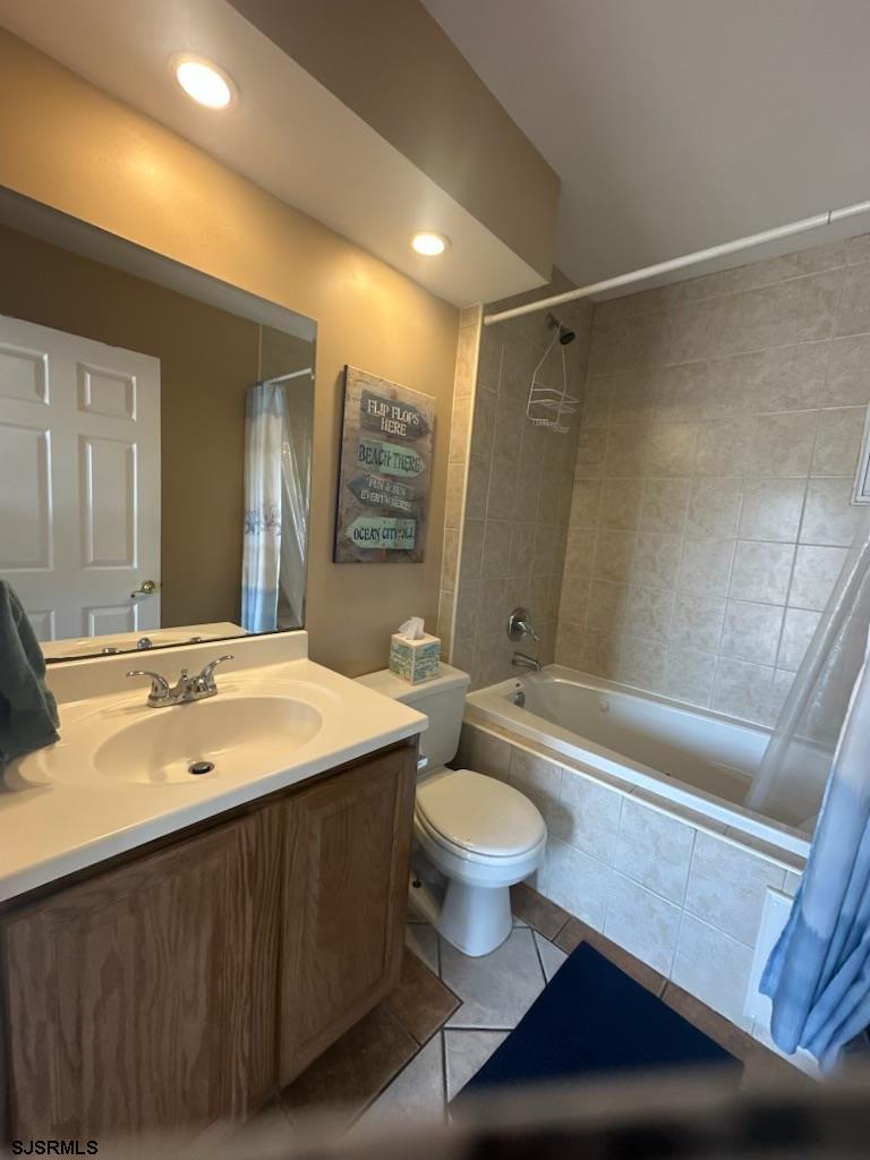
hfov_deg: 85.7
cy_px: 580
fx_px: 469
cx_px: 435
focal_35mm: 14
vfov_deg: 102.1
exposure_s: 1/99
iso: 200
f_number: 2.2
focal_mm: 2.22
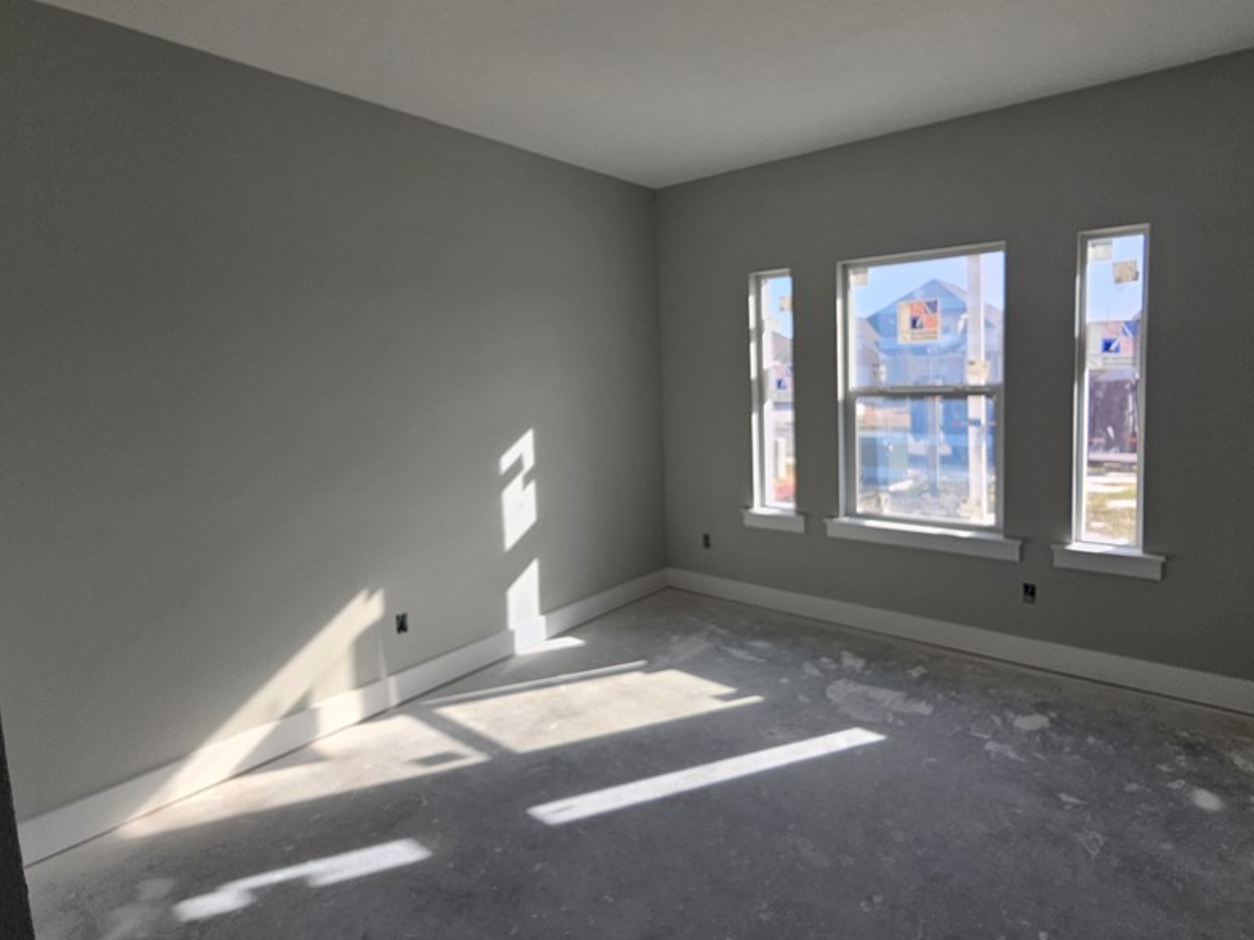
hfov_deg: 90.8
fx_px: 616
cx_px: 689
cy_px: 431
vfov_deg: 74.6
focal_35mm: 17
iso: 50
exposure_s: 1/361
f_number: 2.2
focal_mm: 2.2
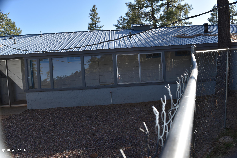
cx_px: 118
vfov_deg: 47.9
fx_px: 178
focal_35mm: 27
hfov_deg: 67.4
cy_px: 79
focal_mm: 18
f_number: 7.1
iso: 100
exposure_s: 1/200
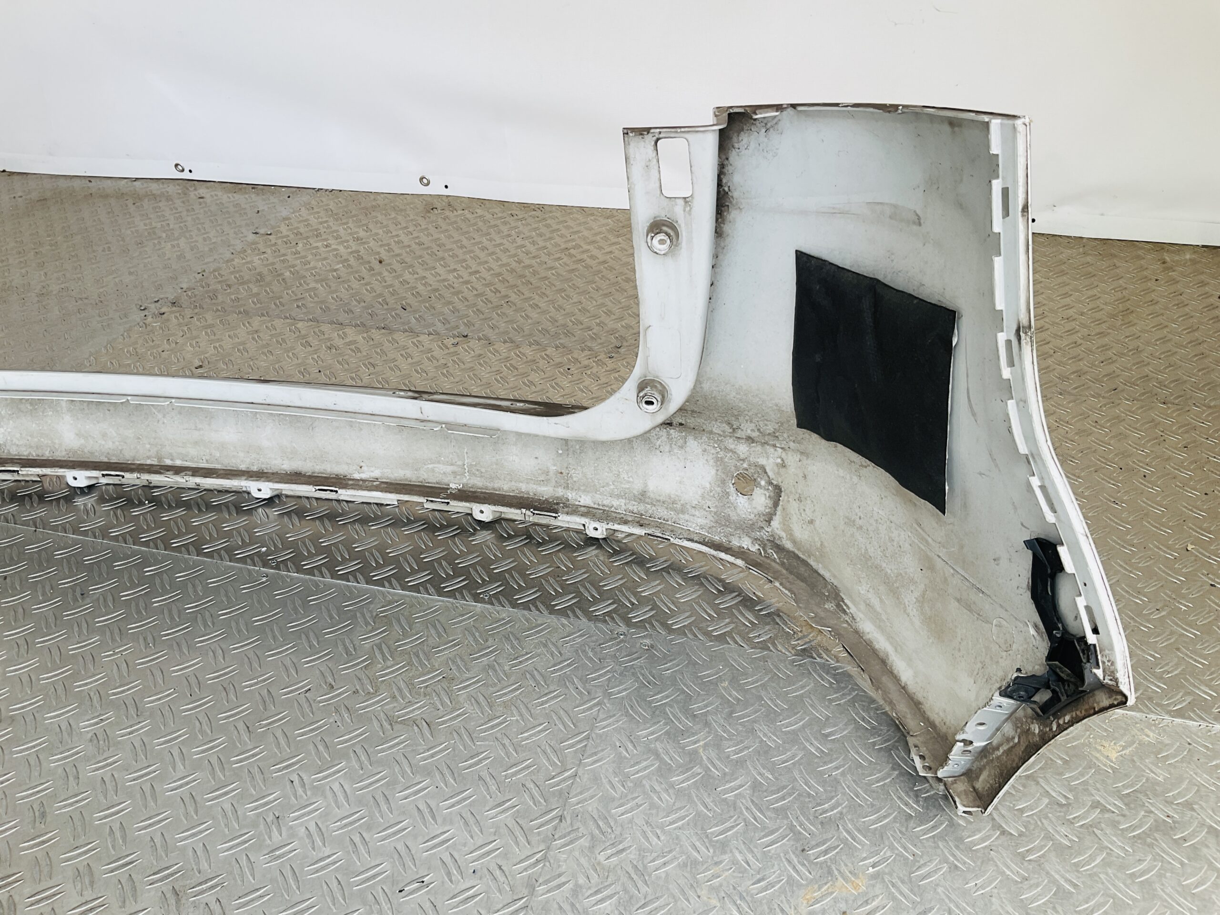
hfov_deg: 61.7
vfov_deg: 48.2
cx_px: 610
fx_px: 1022
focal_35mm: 29
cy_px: 458
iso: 16
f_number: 1.8
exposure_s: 1/138
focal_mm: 3
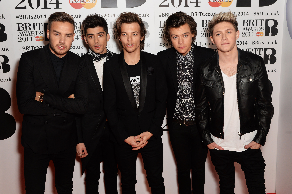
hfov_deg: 58.7
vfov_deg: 41.1
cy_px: 97
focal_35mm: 32
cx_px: 146
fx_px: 259
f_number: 6.3
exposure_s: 1/160
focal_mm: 32
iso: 1000
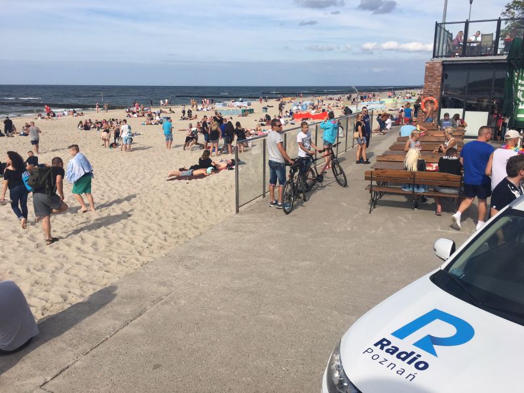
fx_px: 439
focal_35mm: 29
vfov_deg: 48.2
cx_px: 262
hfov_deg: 61.7
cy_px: 196
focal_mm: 4.15
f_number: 2.2
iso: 25
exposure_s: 1/2481
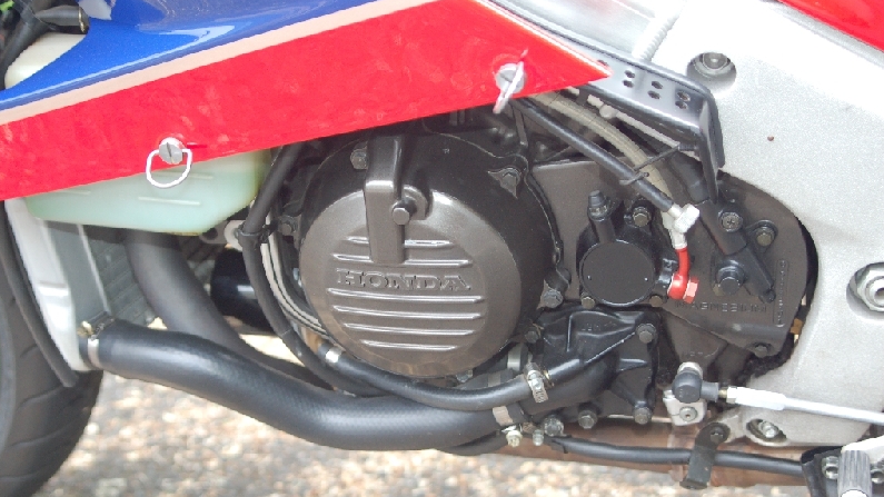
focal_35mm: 60
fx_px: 1406
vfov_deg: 20.0
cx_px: 440
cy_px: 294
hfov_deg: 34.9
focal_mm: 38
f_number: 4
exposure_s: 1/90
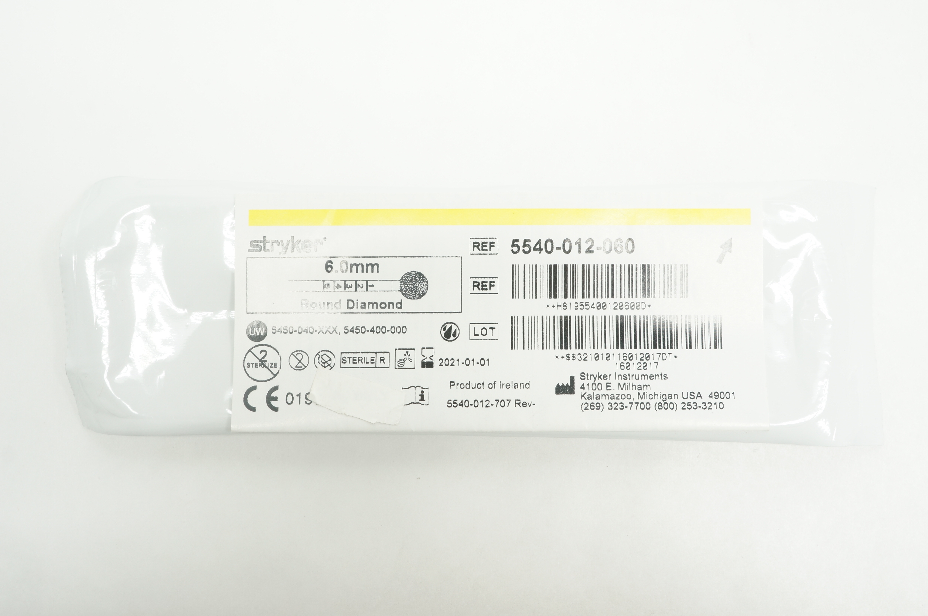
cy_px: 308
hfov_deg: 55.2
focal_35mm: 34
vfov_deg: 38.3
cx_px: 464
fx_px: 888
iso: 400
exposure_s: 1/15
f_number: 9
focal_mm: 23
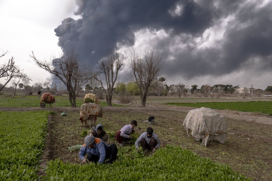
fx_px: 181
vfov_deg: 53.1
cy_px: 90
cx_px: 136
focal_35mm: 24
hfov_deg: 73.8
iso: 400
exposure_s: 1/100
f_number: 16
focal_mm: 10.9
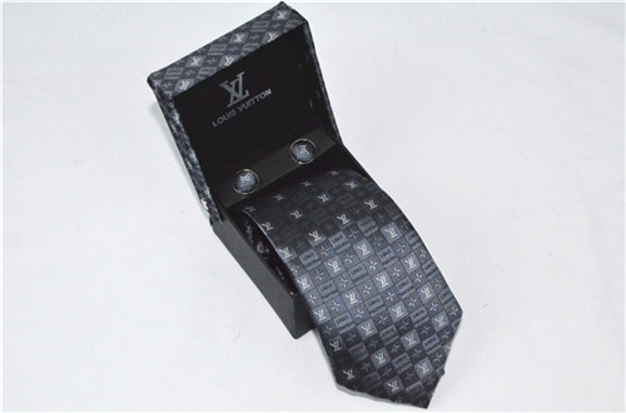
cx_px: 313
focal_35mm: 72
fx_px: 1248
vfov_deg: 18.8
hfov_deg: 28.2
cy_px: 206
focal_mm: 48
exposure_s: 1/250
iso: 6400
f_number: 29
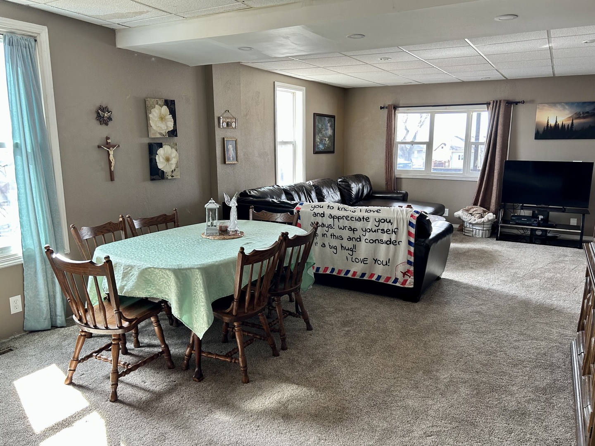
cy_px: 223
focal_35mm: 26
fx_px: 447
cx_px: 298
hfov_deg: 67.3
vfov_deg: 53.1
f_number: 1.5
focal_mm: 5.7
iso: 100
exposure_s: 1/121
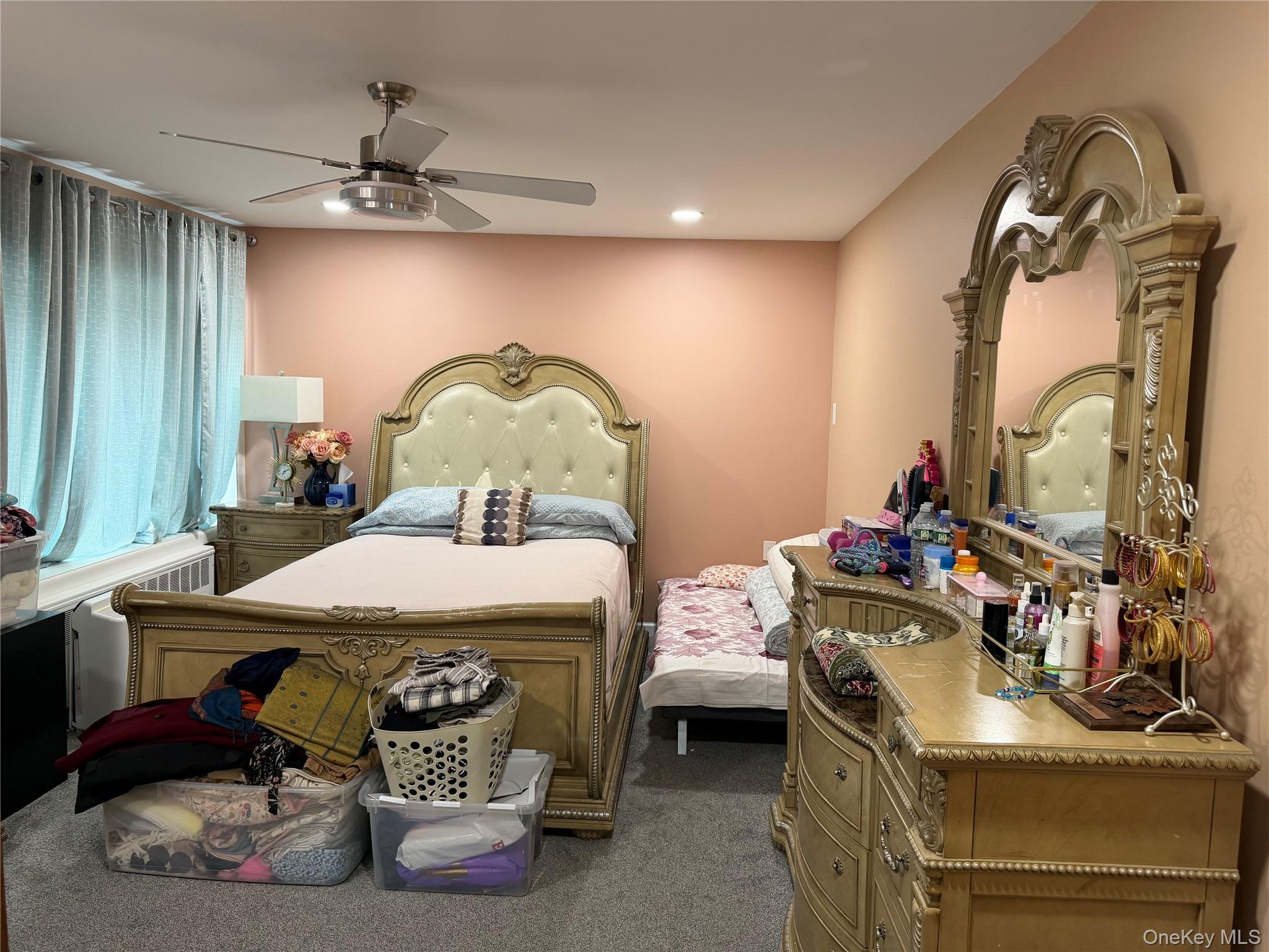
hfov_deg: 71.6
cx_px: 634
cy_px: 476
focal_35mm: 24
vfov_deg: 56.8
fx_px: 880
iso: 200
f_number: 1.78
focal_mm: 6.76
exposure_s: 1/60
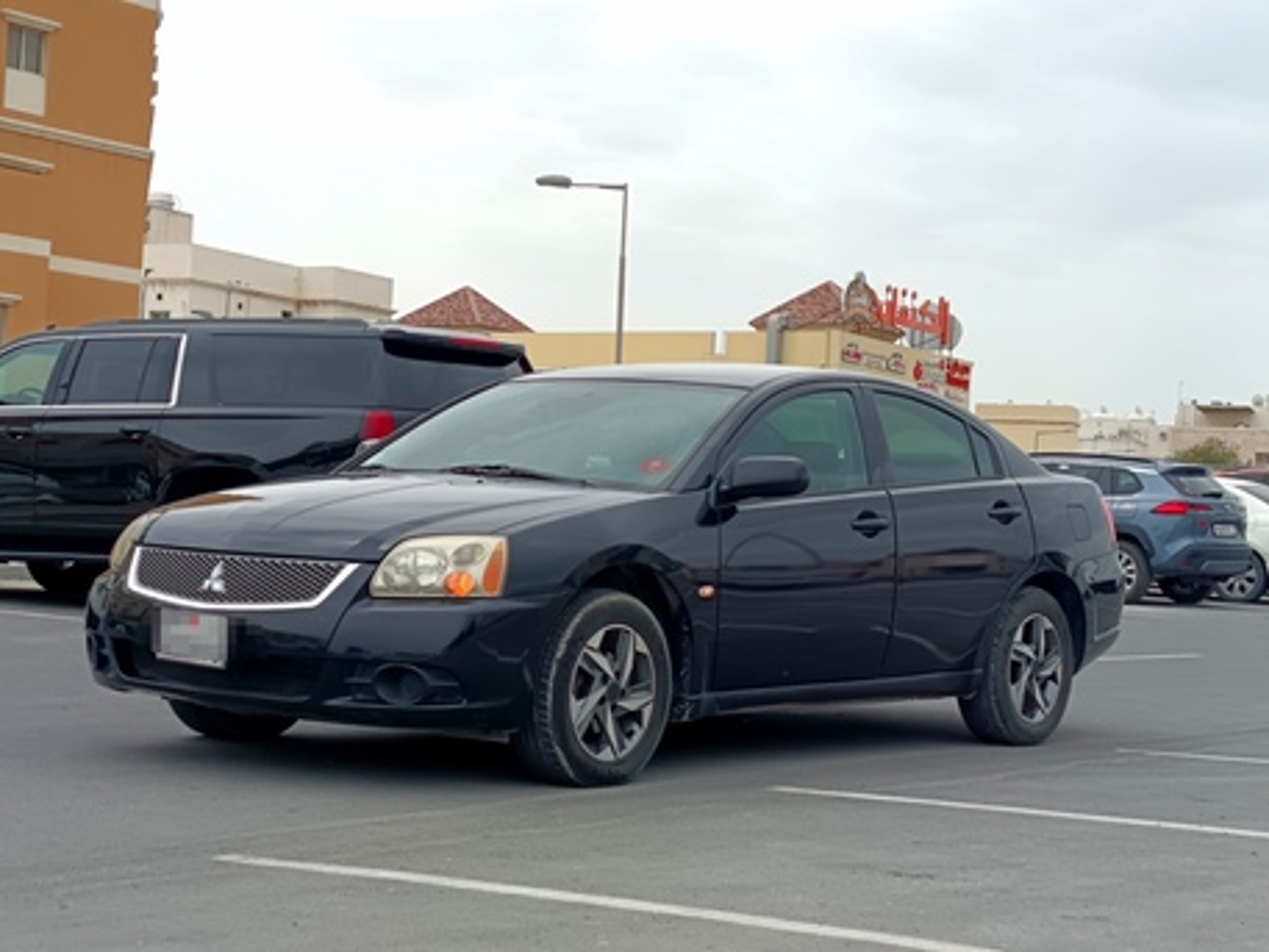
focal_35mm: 72
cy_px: 476
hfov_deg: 27.0
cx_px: 634
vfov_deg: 20.4
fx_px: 2640
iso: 101
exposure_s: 1/604
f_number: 1.75
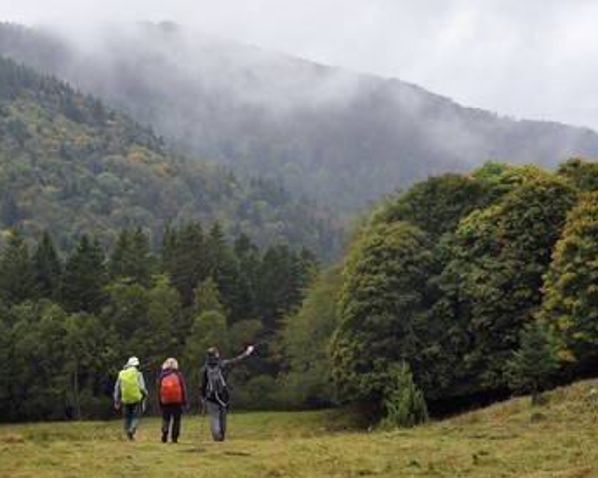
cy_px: 240
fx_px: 1256
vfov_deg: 21.5
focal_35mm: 71
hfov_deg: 26.8
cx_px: 292
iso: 800
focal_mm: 62
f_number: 13
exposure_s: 1/320
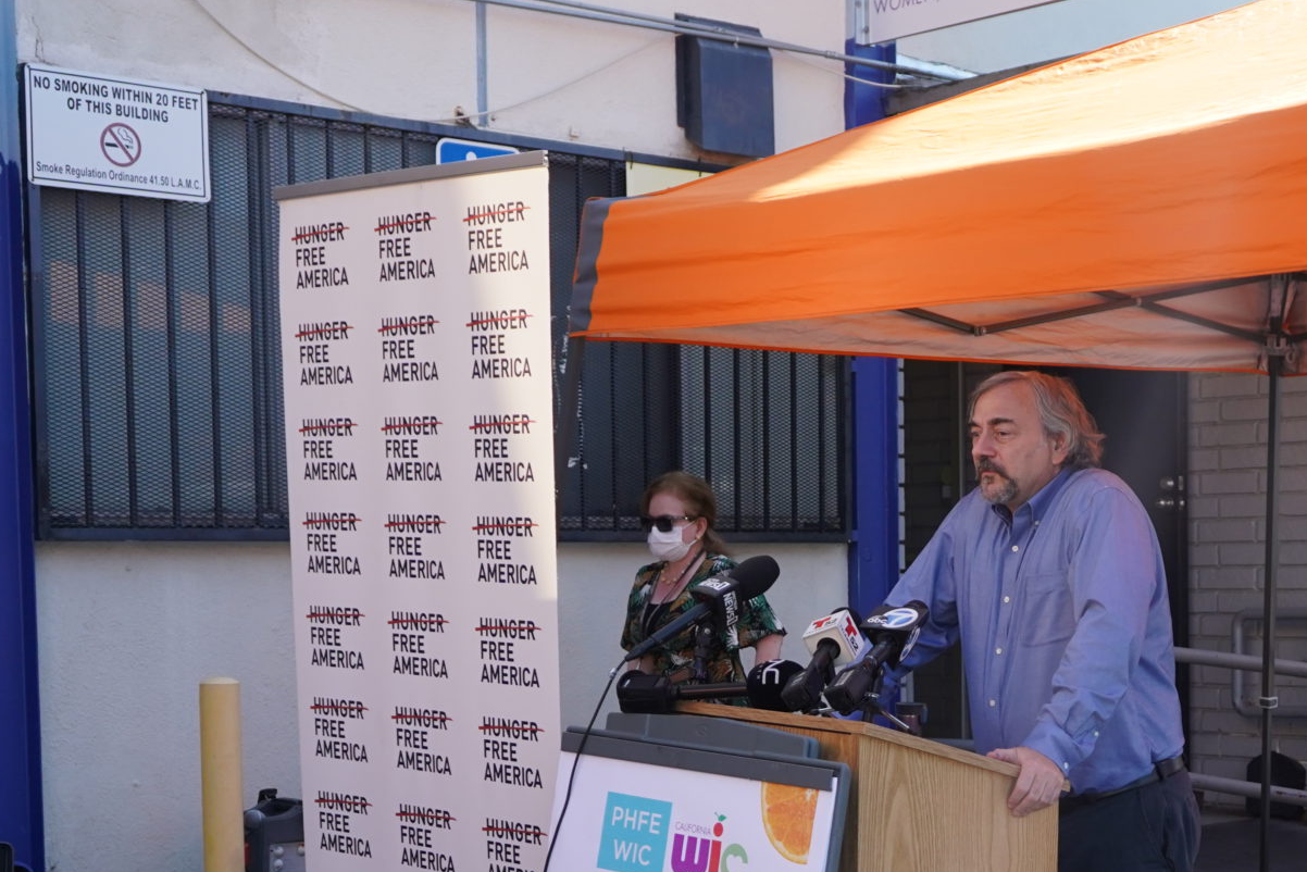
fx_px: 2397
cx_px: 931
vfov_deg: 20.3
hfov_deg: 30.1
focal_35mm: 66
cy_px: 726
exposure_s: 1/2000
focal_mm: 31
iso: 640
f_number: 4
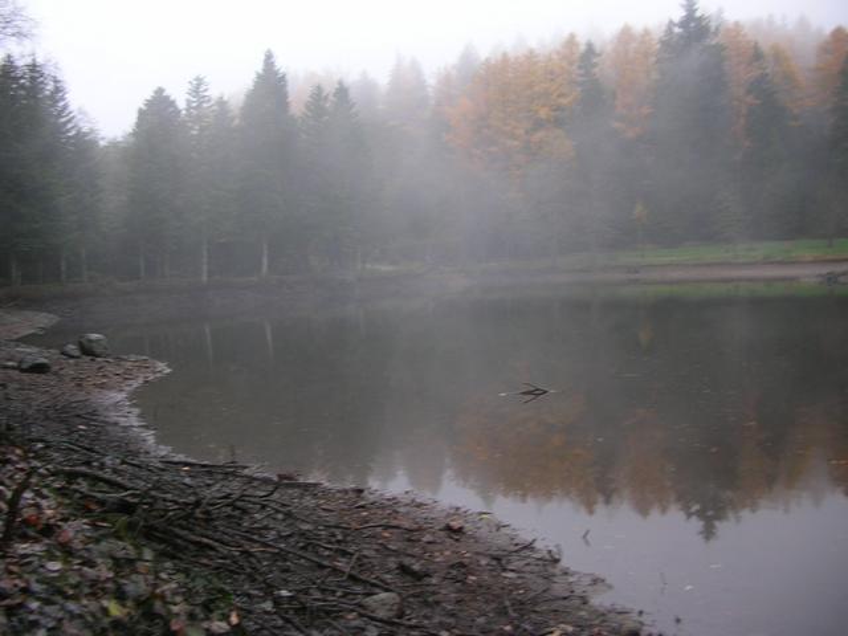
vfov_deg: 40.7
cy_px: 318
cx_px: 424
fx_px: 857
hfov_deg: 52.6
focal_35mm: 35
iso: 56
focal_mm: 5.8
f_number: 2.8
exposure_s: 1/30
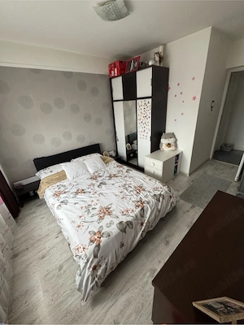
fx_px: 132
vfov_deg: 102.1
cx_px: 122
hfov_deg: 85.7
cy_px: 162
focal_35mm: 14
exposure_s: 1/70
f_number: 2.2
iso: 320
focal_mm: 2.22
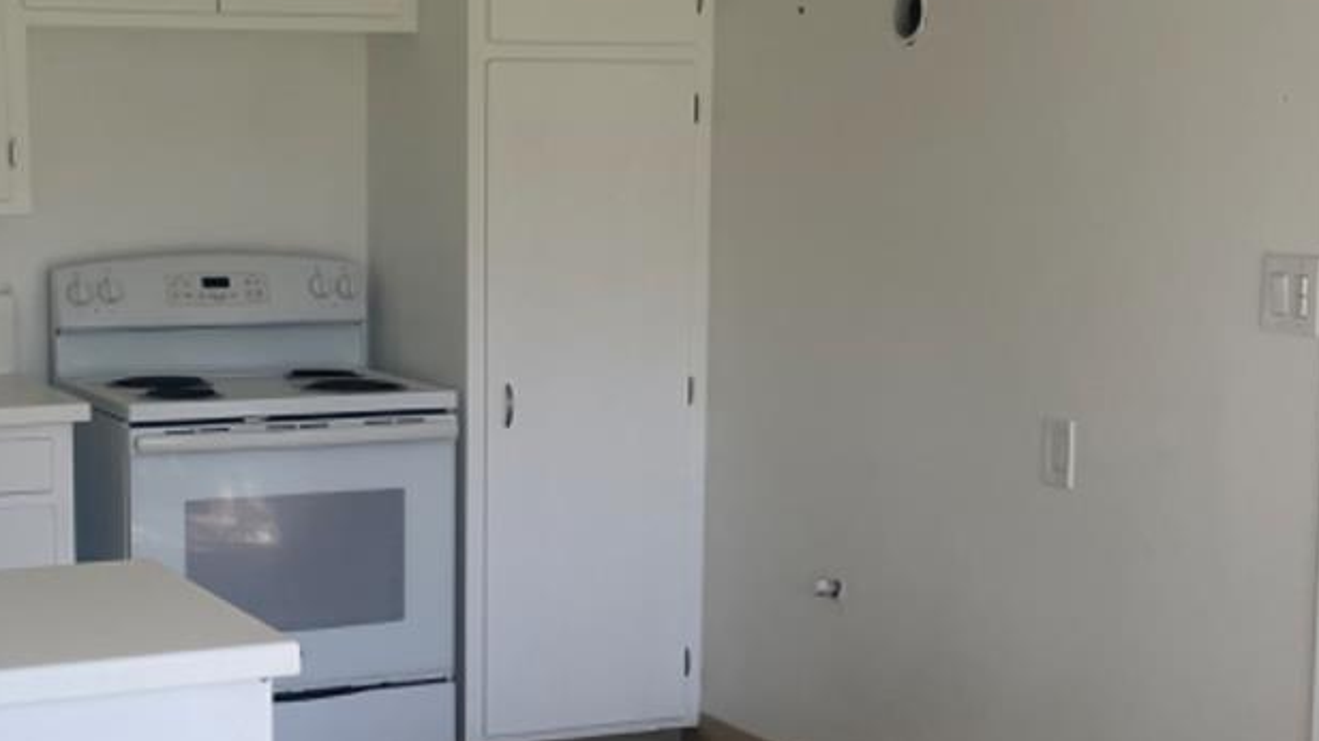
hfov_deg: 30.3
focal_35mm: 69
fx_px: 2412
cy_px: 475
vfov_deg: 17.4
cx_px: 408
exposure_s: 1/121
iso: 50
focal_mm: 4.2
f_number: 1.6
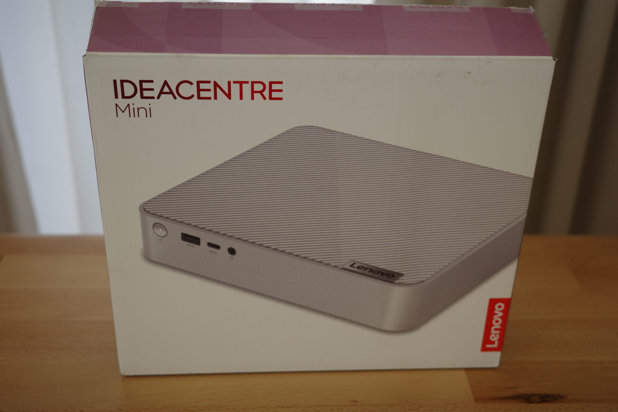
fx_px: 687
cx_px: 309
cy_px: 206
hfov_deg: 48.5
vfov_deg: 33.4
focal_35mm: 40
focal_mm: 26
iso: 100
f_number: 2.8
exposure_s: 1/60
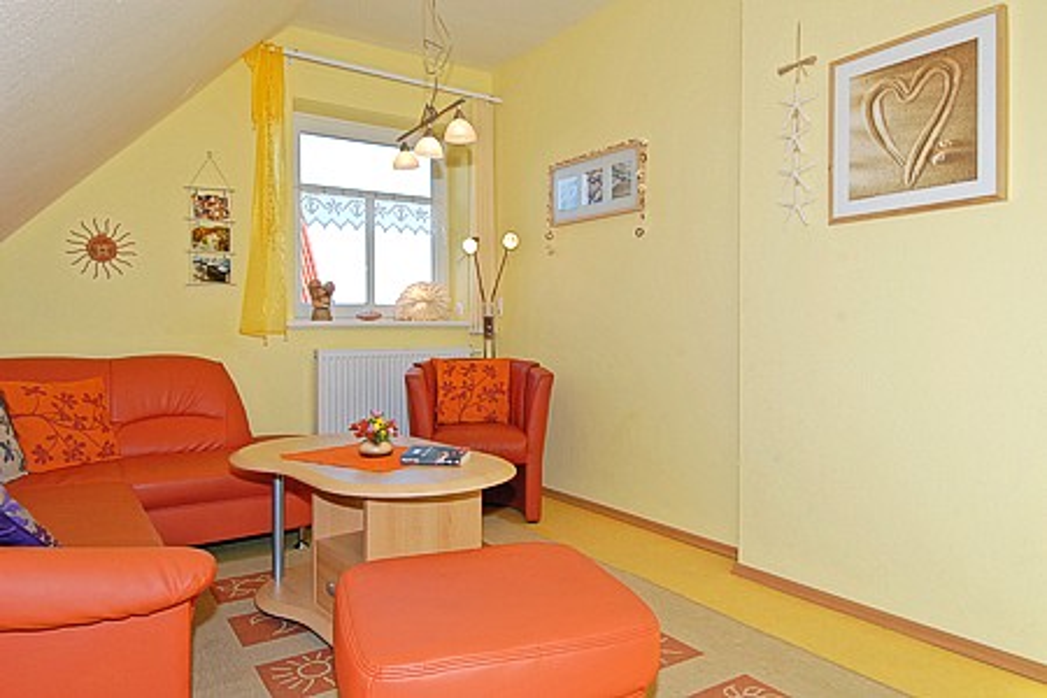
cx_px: 524
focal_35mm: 22
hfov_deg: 77.3
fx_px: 654
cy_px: 349
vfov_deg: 56.1
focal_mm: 15
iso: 400
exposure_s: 1/80
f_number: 13
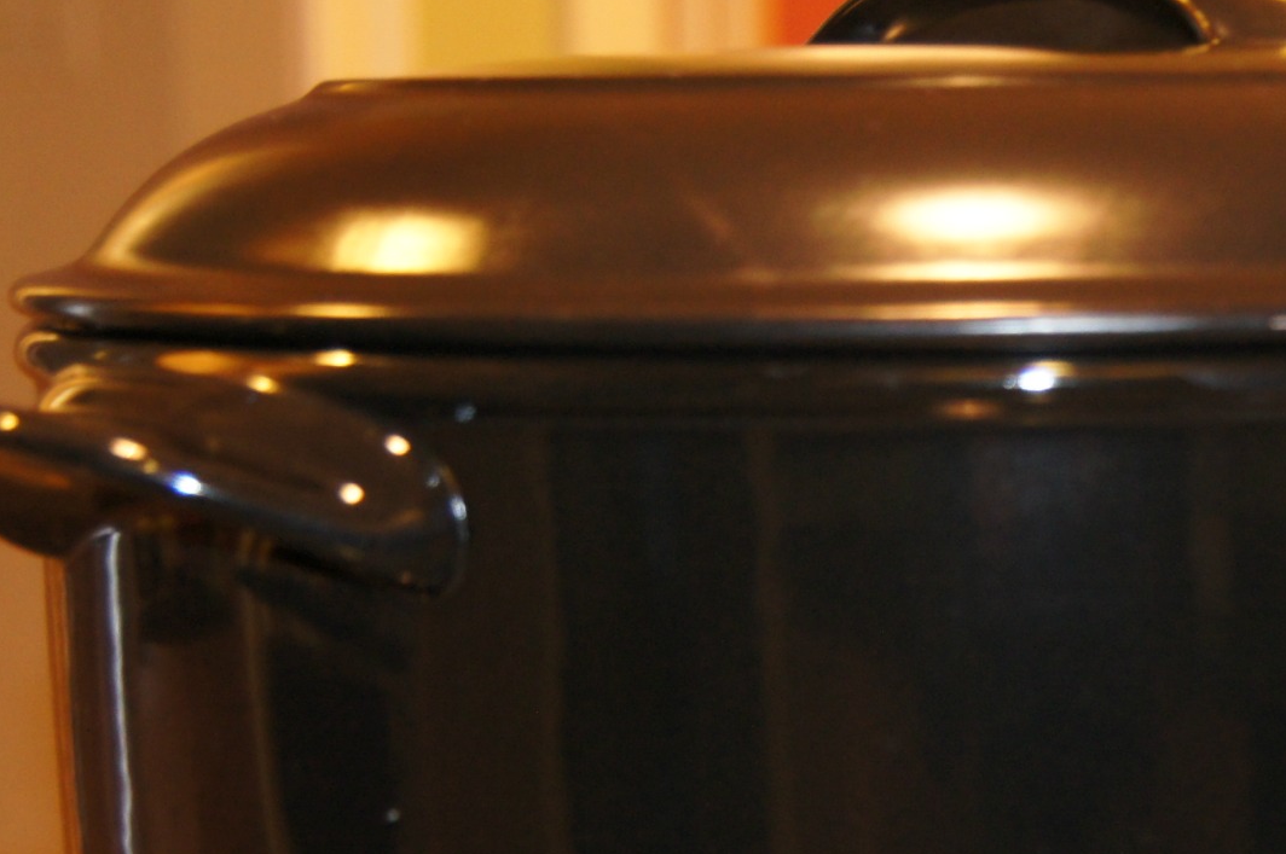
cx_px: 945
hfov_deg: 14.8
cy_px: 698
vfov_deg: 9.9
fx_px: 4925
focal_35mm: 138
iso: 800
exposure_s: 1/15
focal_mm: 45
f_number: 4.5
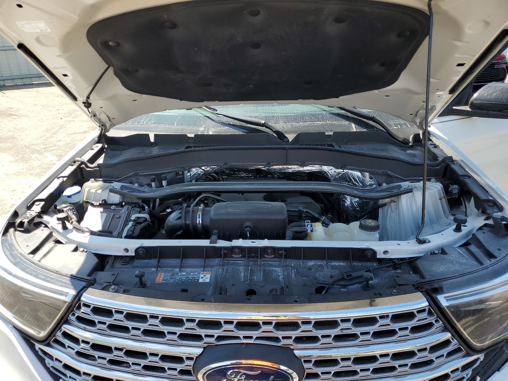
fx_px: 382
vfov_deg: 53.1
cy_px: 190
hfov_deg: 67.3
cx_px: 254
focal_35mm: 26
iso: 50
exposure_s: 1/1250
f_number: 1.5
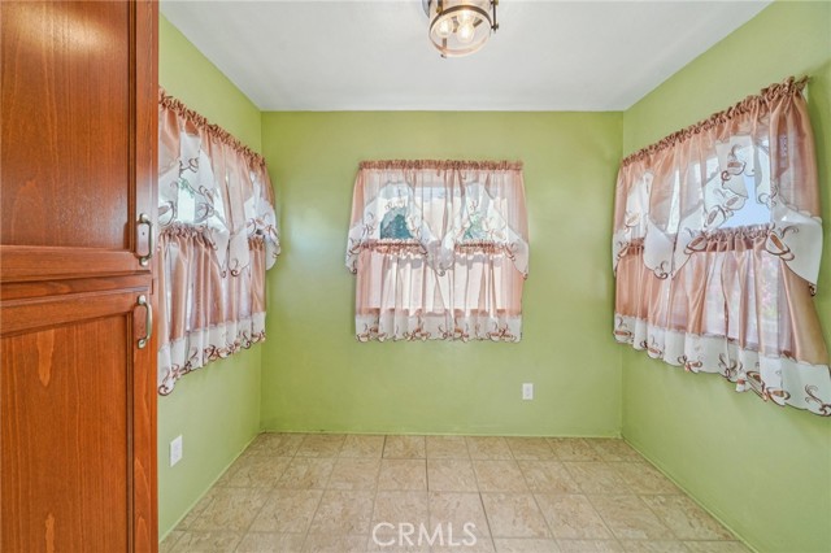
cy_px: 276
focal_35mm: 13
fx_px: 300
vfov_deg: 85.4
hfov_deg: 108.4
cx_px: 416
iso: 160
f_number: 8
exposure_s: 1/30
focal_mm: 13
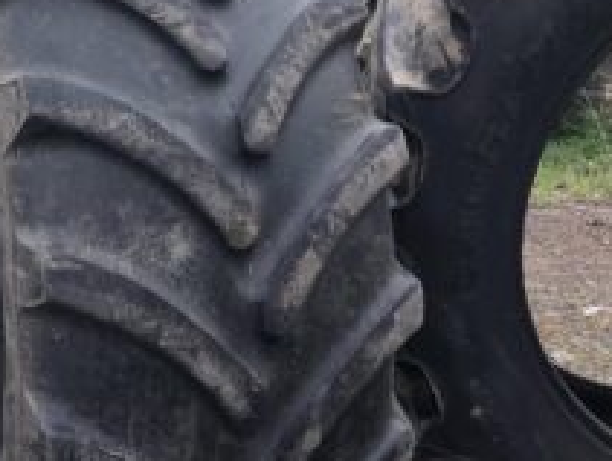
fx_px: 1009
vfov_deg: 25.2
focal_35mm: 57
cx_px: 142
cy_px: 77
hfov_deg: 33.0
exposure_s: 1/517
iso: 20
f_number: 1.8
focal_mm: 3.99
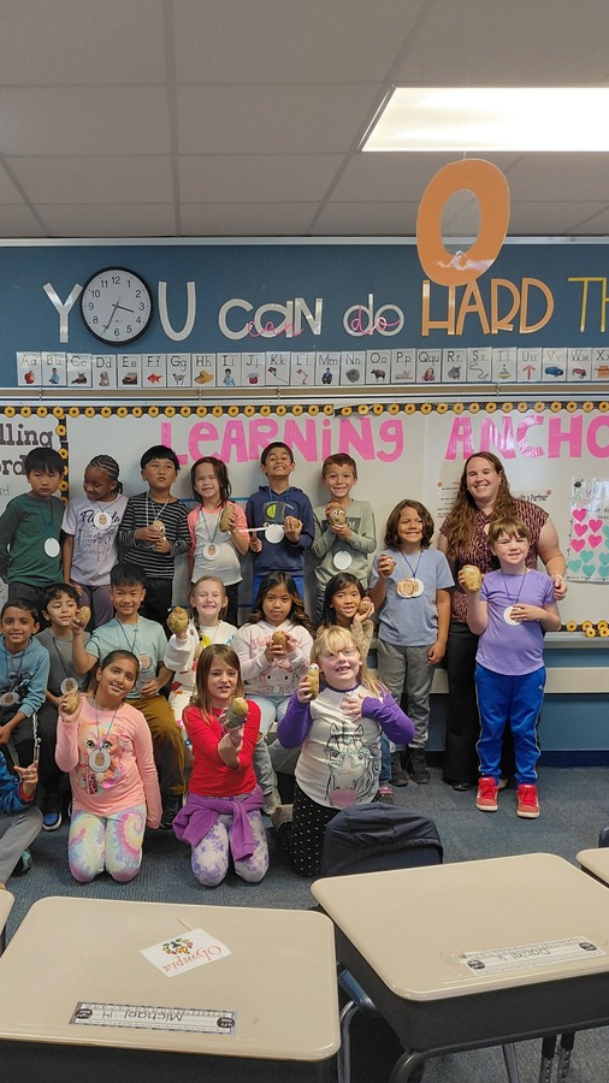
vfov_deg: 62.5
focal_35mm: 31
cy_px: 588
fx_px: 890
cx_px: 187
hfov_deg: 37.2
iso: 200
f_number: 1.8
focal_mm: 4.69
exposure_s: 1/60
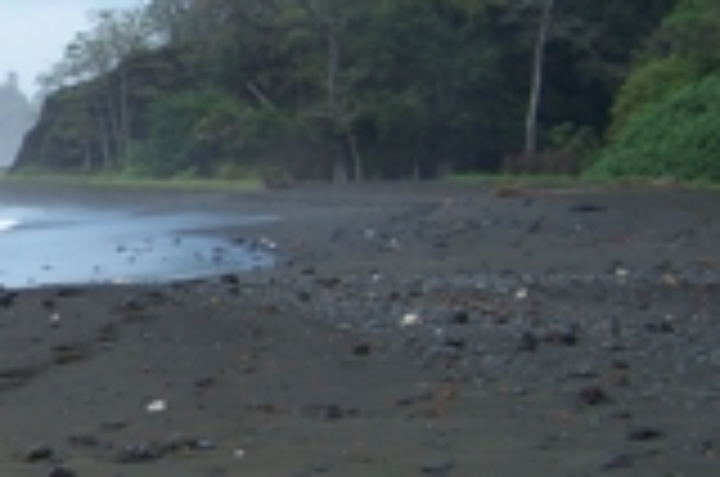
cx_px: -176
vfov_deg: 13.8
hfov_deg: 19.3
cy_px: 252
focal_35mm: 99
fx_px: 1976
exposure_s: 1/350
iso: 80
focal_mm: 6.3
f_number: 2.8
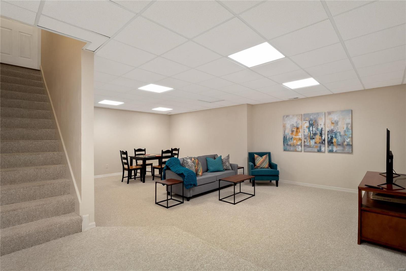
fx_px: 180
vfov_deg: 73.7
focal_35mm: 16
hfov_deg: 96.7
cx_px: 203
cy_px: 136
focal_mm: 8
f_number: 10
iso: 400
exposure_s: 1/2.5
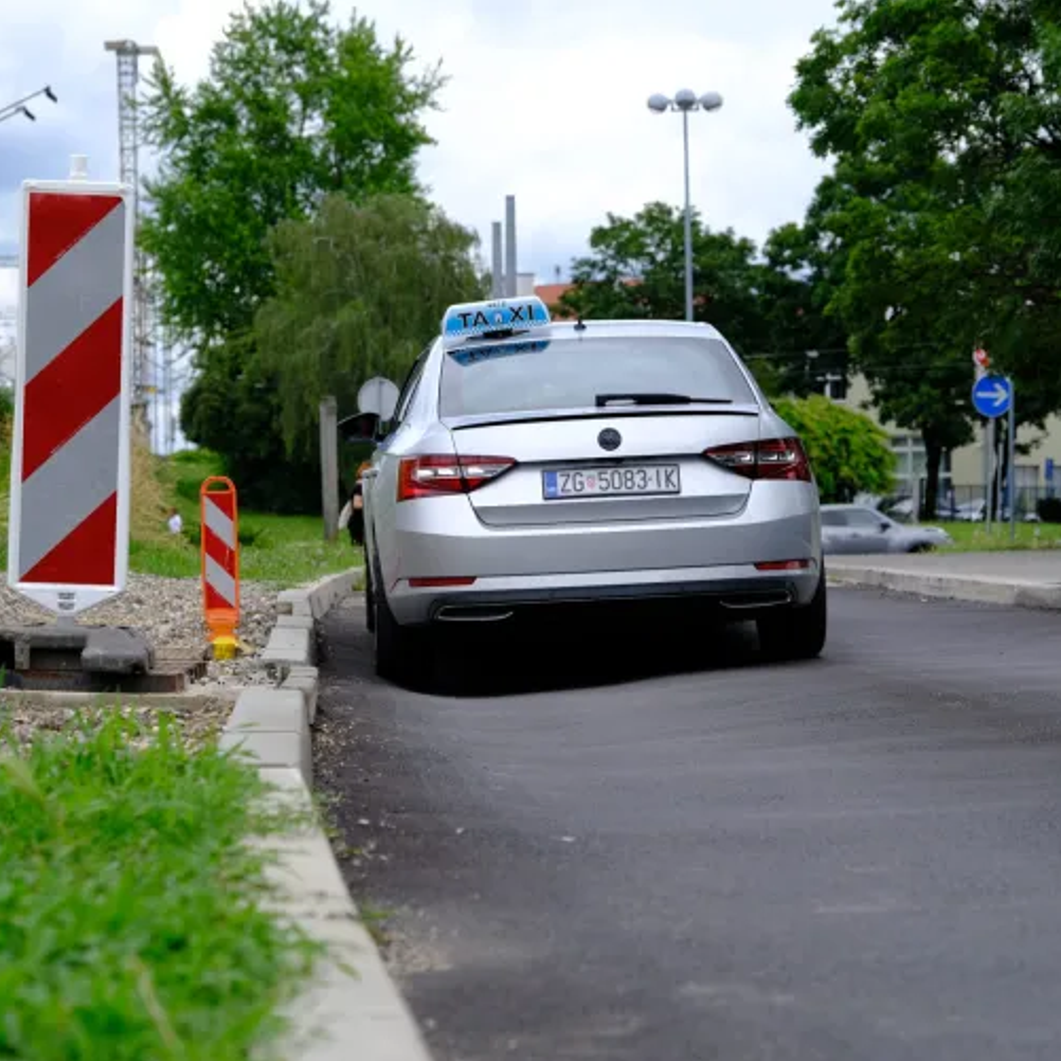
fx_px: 3710
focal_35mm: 107
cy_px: 535
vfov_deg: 16.3
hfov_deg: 16.3
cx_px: 506
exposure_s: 1/1000
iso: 200
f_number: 4
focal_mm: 55
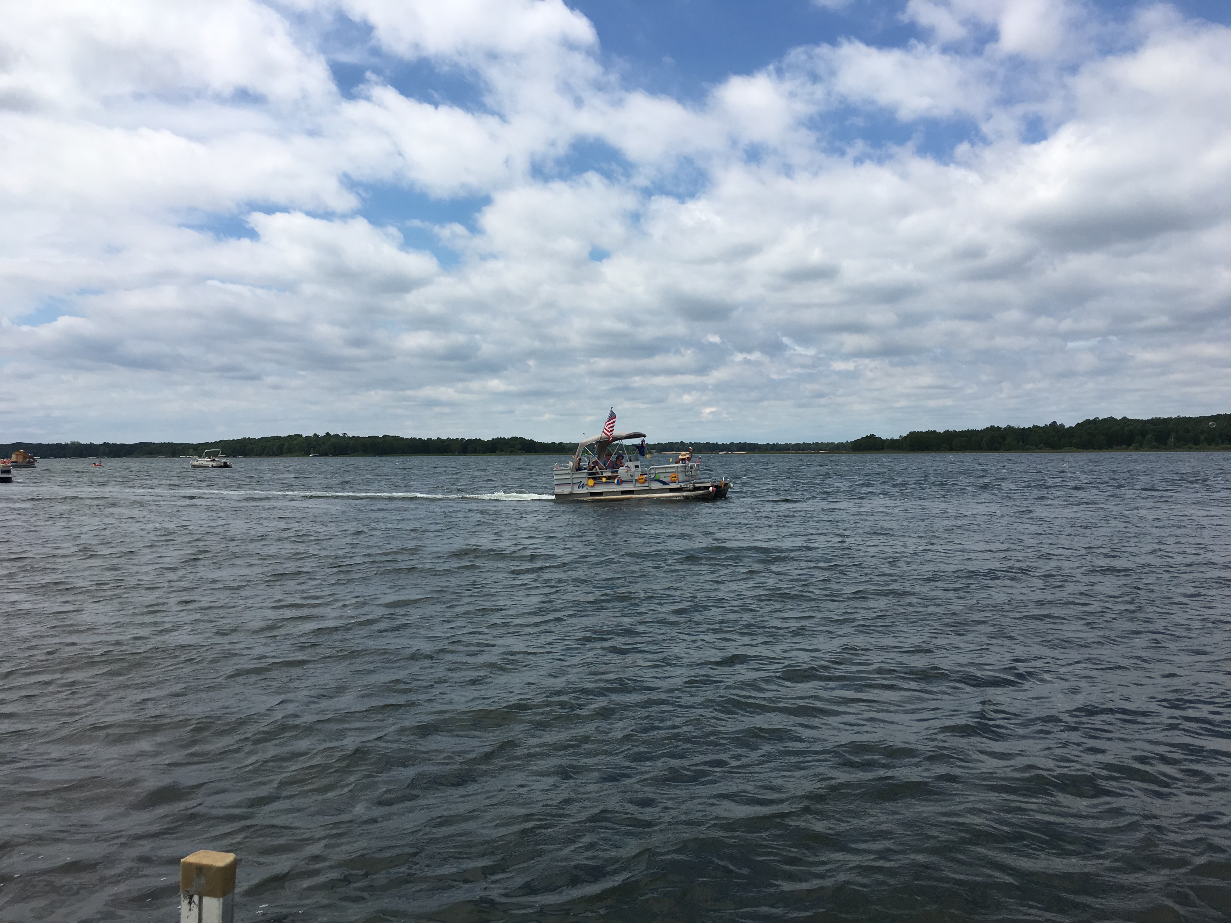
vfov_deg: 48.2
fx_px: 1031
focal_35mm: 29
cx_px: 616
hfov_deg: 61.7
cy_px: 462
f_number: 2.2
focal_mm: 4.15
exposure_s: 1/2849
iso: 25
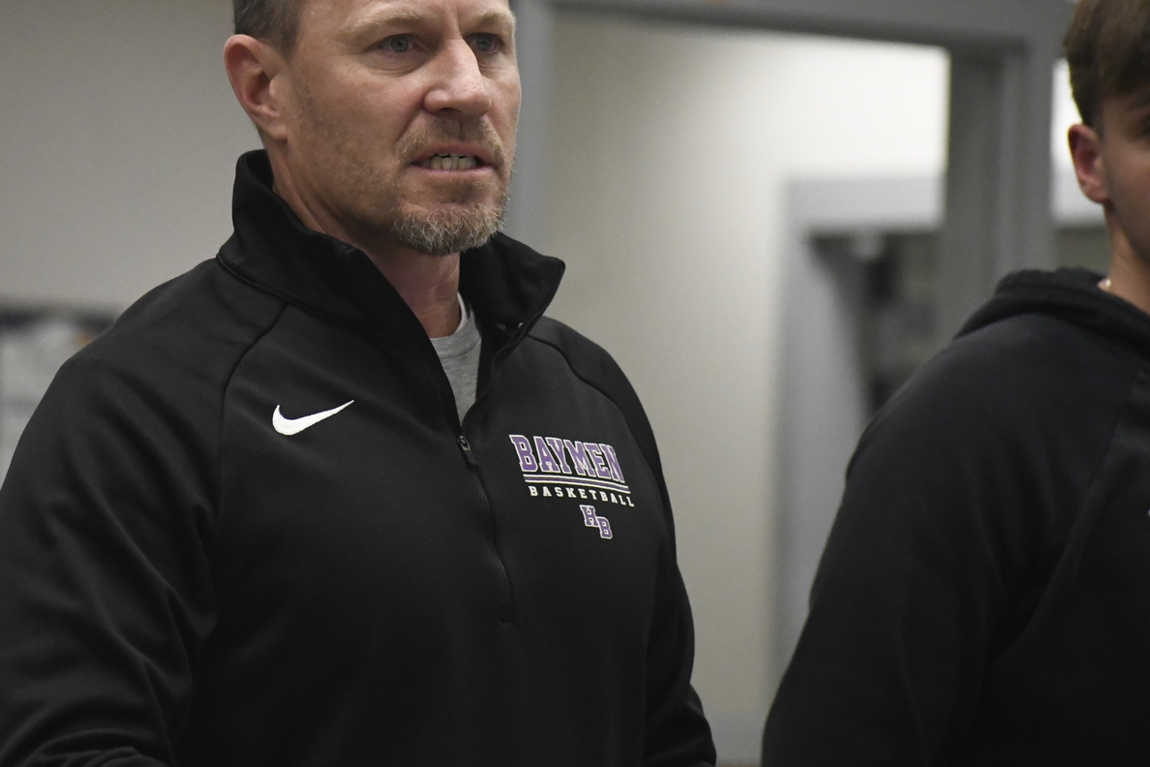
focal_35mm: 255
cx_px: 449
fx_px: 8145
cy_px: 295
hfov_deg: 8.1
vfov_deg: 5.4
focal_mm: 135
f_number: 4.8
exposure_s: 1/500
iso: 8000
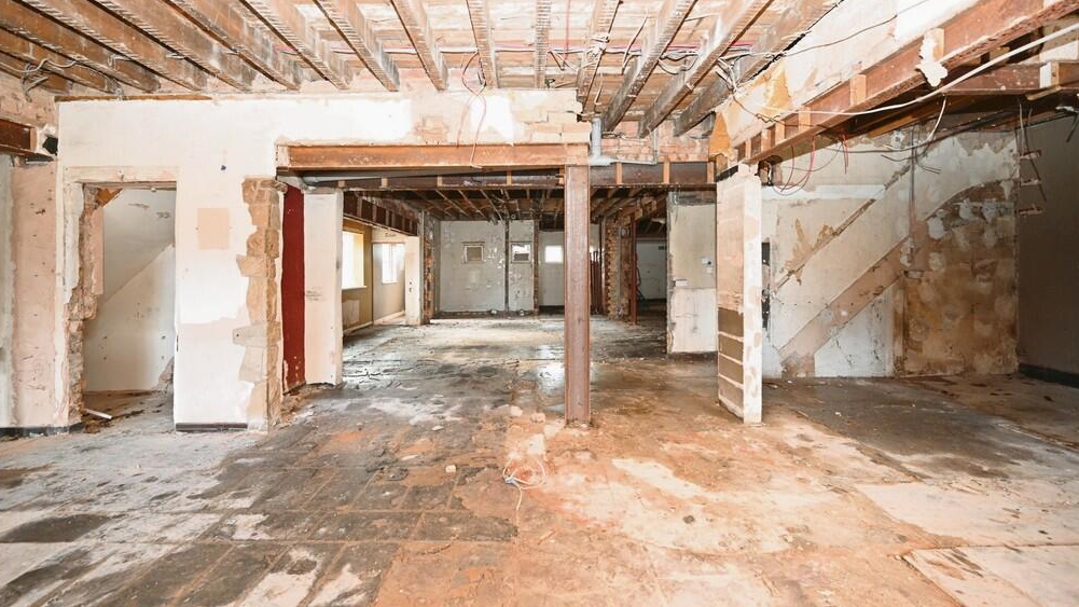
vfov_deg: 70.4
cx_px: 538
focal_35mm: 15
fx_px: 429
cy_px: 274
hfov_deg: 103.0
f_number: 4
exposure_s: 1/60
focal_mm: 14
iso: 2500
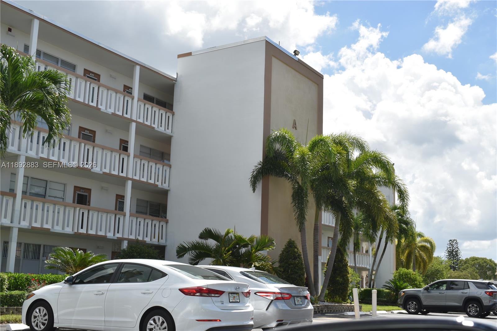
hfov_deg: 42.3
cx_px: 248
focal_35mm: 46
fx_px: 642
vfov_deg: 28.9
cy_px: 166
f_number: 10
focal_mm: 31
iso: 100
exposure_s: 1/200
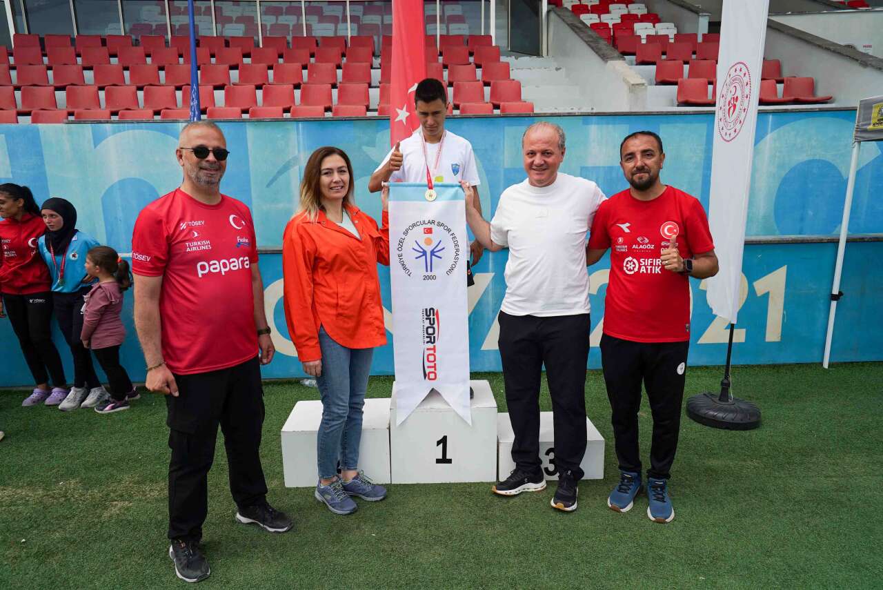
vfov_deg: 57.3
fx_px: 540
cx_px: 442
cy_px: 295
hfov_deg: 78.5
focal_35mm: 22
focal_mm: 22
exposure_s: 1/800
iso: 100
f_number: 5
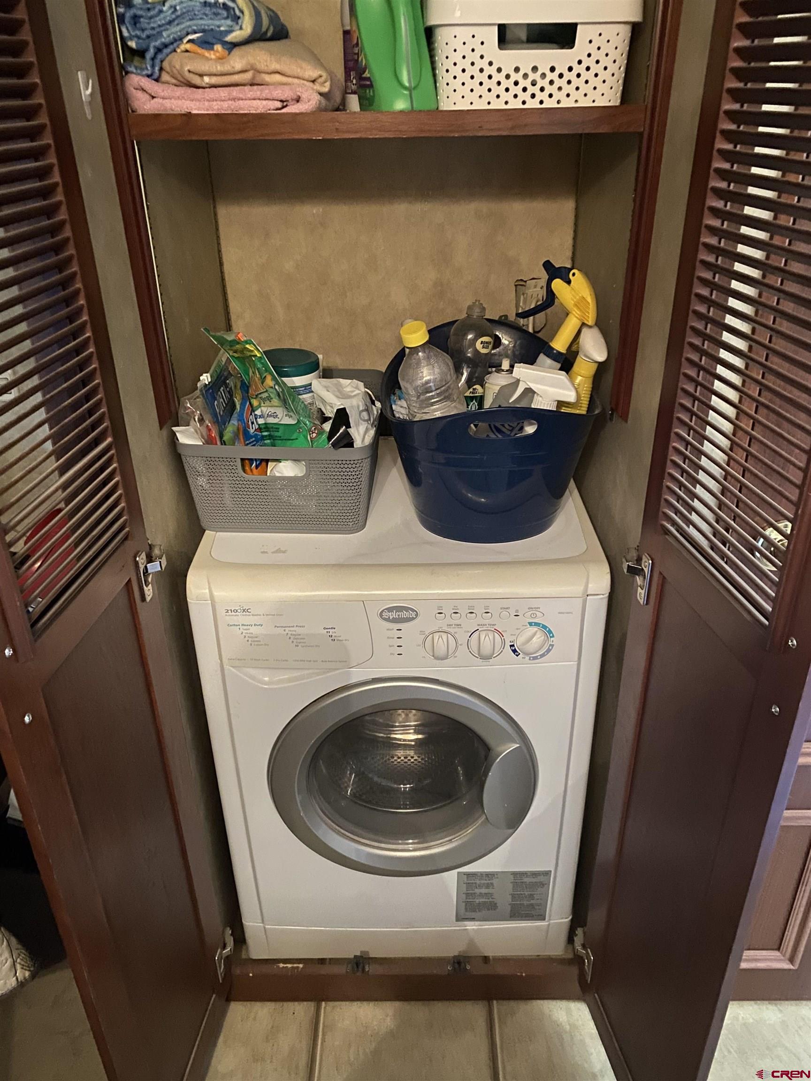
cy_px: 540
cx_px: 406
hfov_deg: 53.1
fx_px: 812
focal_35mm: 26
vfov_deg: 67.3
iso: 500
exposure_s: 1/8
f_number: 1.8
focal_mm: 4.25
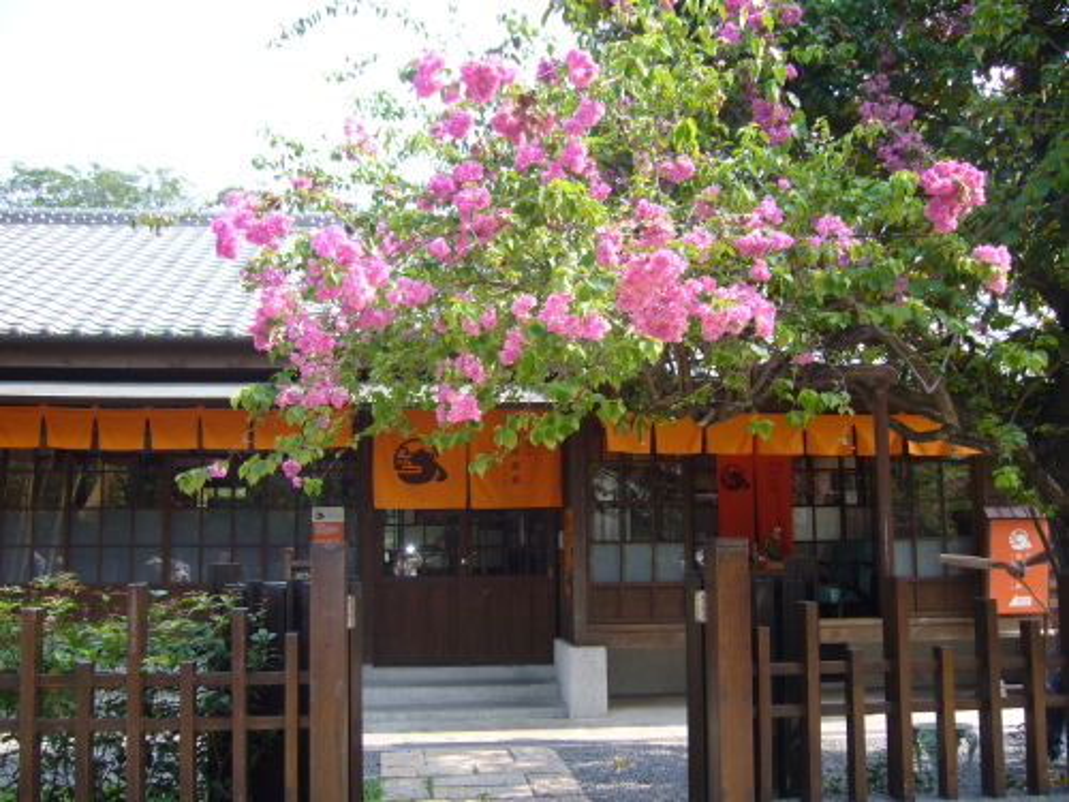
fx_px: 1081
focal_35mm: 35
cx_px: 534
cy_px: 401
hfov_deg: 52.6
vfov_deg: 40.7
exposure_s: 1/250
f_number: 2.8
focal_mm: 5.8
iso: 80
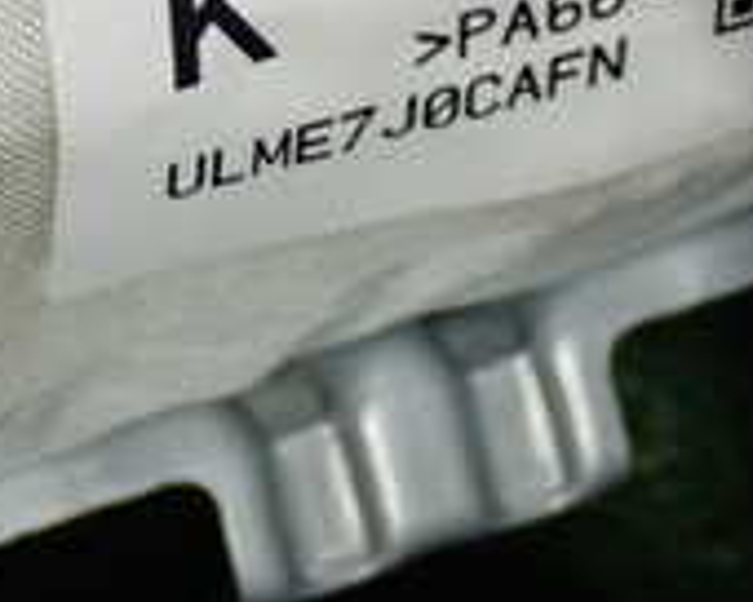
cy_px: 62
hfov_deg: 10.4
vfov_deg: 8.3
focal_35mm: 186
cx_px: 164
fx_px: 4145
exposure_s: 1/50
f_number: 3.3
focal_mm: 9.65
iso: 640
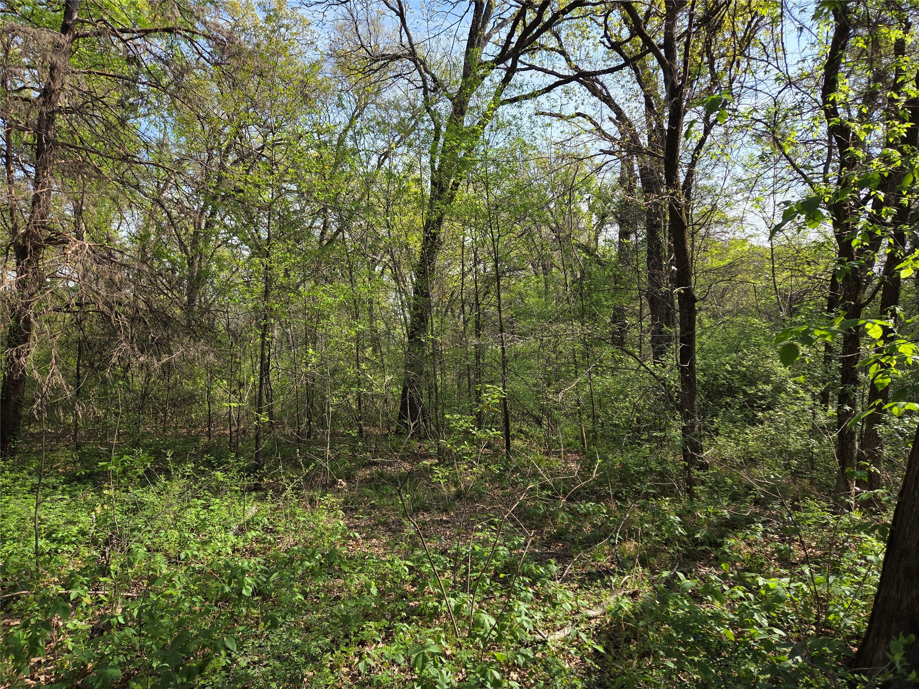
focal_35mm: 23
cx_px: 460
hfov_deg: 73.9
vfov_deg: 58.9
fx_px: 611
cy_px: 344
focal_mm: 5.4
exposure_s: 1/1742
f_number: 1.8
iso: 80
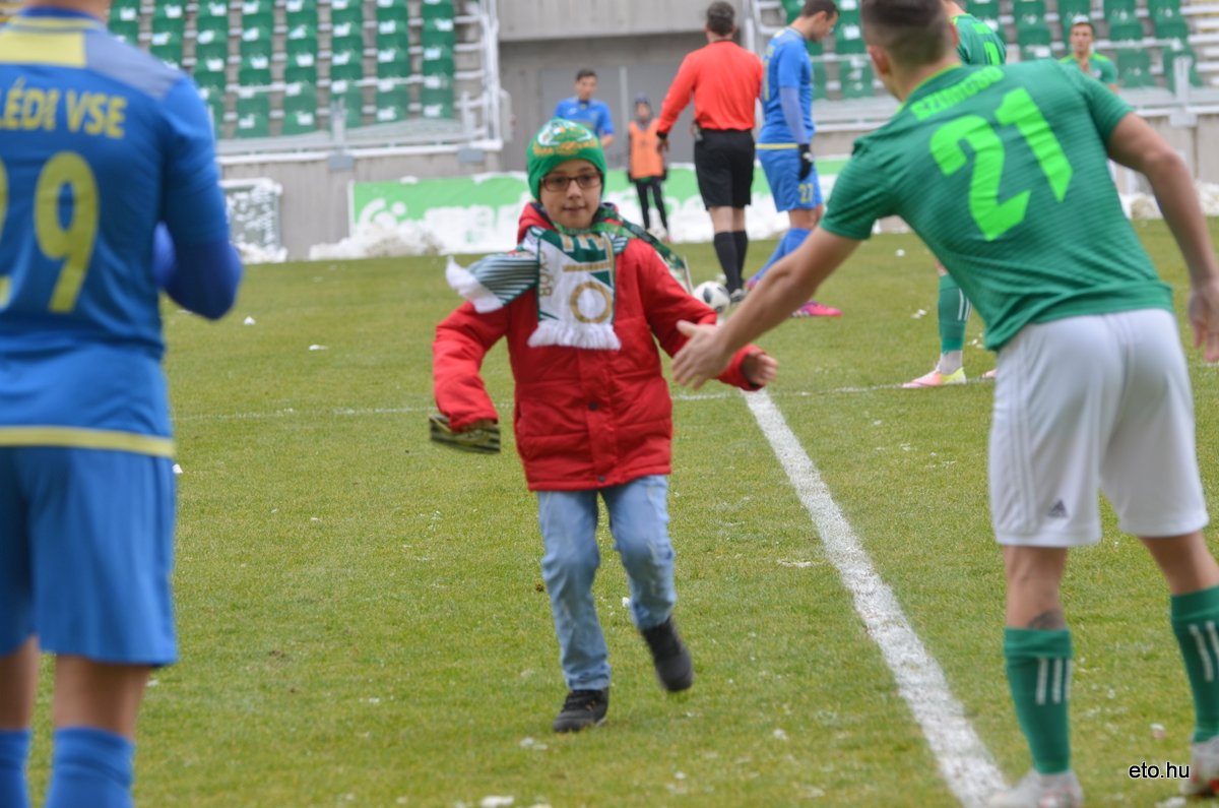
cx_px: 610
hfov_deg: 10.2
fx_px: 6843
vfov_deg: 6.8
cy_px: 404
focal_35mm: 202
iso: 100
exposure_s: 1/100
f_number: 5
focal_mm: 135
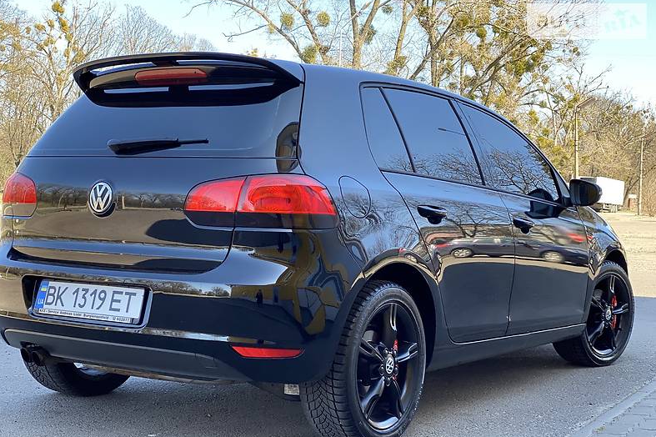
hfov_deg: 36.3
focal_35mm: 55
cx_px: 326
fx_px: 1002
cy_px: 244
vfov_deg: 24.6
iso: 25
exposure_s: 1/122
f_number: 2
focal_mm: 6
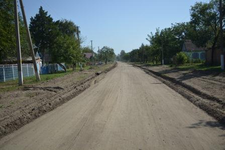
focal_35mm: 39
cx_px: 112
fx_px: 244
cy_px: 75
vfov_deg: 34.2
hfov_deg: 49.5
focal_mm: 26
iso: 100
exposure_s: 1/1250
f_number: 4
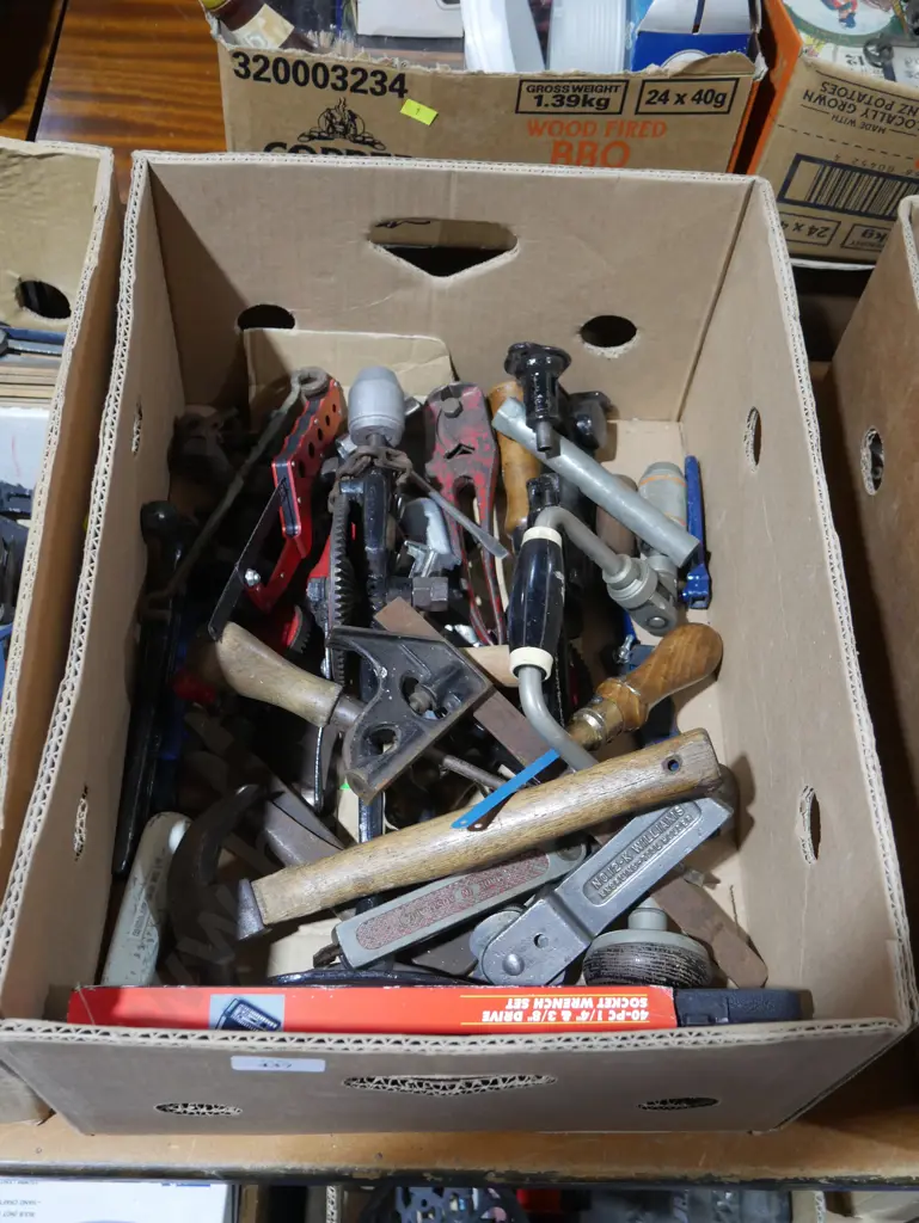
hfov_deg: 37.8
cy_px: 612
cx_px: 460
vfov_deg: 49.0
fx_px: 1344
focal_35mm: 38
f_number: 4.1
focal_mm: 19
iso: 640
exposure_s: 1/60
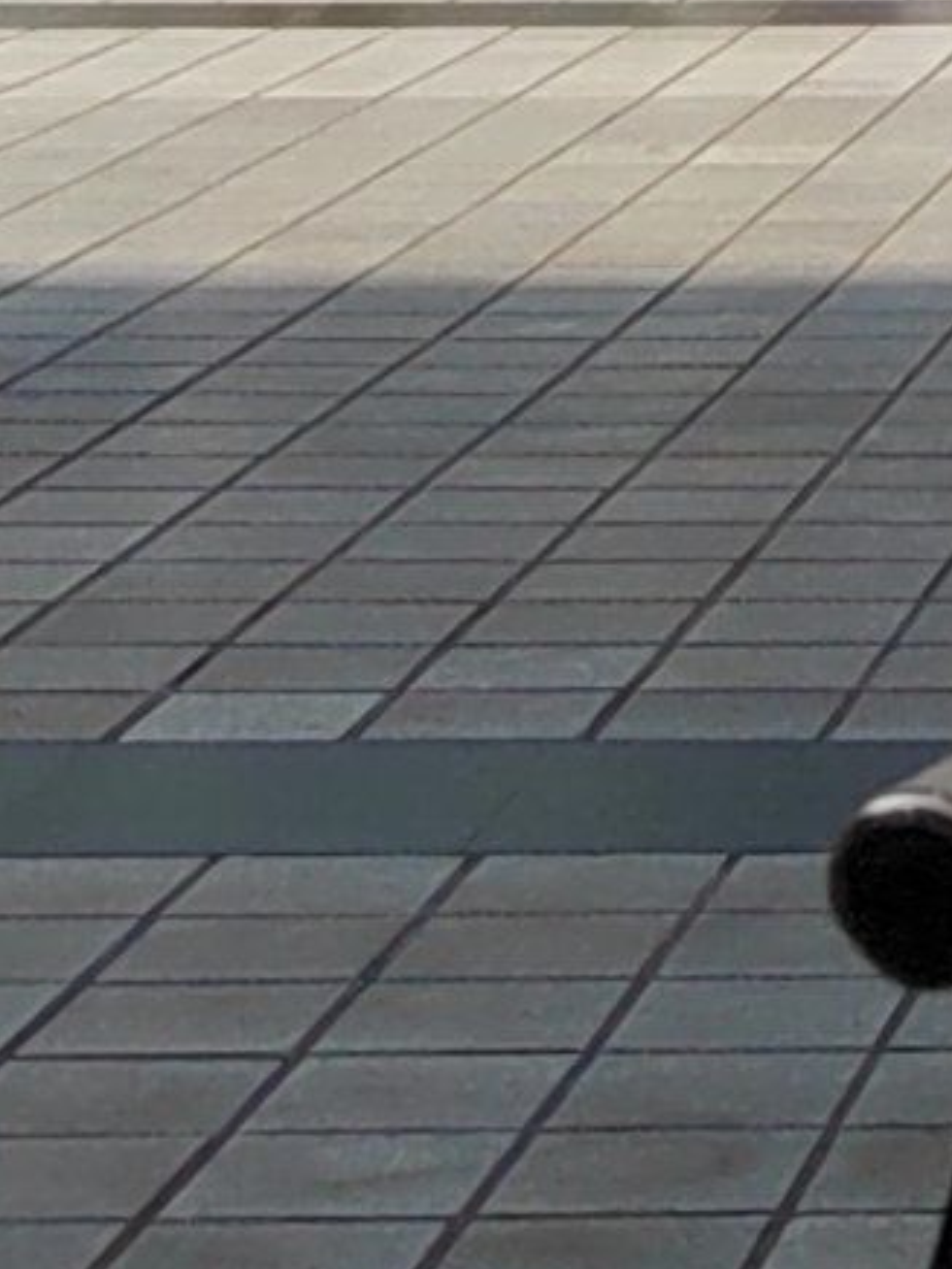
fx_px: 5280
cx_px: 2411
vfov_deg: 10.4
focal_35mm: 144
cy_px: -2359
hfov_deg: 9.1
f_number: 1.9
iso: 100
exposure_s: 1/625
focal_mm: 5.52
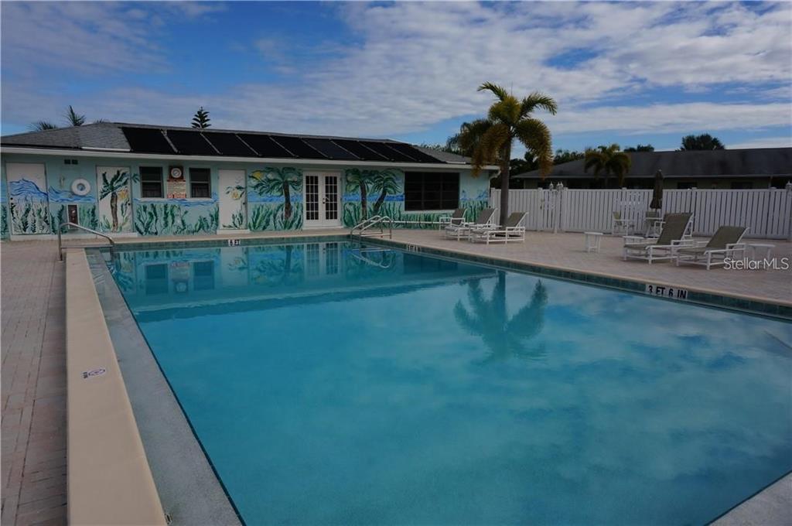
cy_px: 263
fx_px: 527
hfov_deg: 73.8
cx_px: 396
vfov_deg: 53.0
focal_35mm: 24
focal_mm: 16
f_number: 16
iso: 100
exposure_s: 1/125
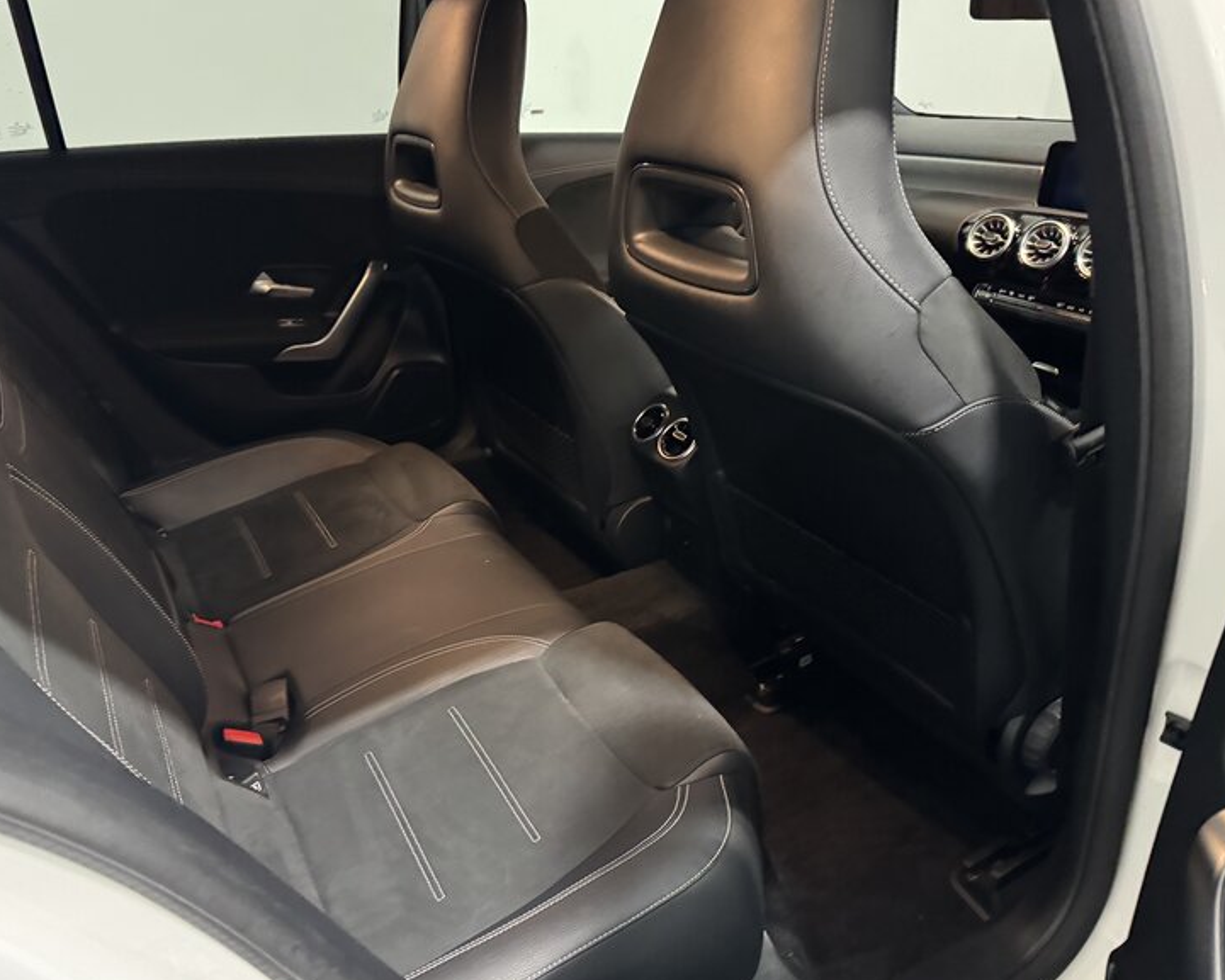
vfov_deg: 54.9
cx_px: 562
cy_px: 481
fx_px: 943
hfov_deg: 65.9
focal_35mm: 26
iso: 800
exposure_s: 1/25
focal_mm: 6.76
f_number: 1.78
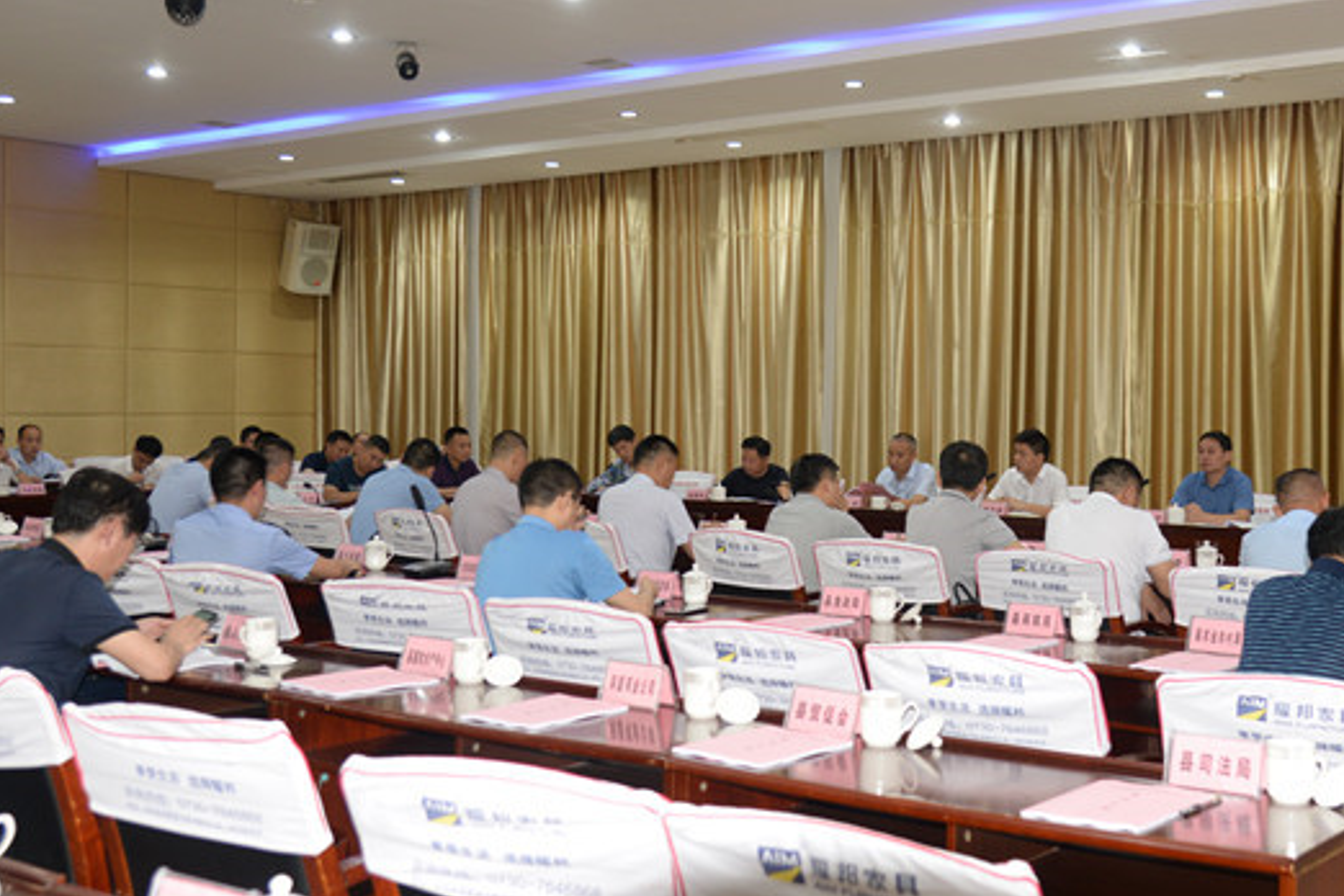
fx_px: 1717
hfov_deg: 42.5
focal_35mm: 46
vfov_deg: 29.2
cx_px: 819
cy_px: 397
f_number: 4.5
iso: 720
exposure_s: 1/60
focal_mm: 30
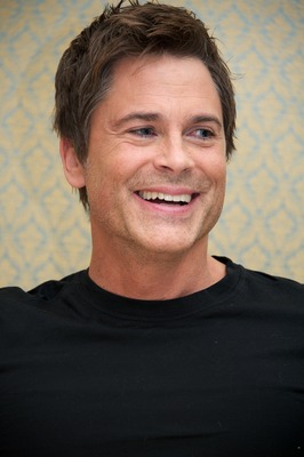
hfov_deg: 6.0
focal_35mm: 230
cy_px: 228
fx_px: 2918
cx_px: 152
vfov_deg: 9.0
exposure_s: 1/60
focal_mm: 230
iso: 640
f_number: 5.6
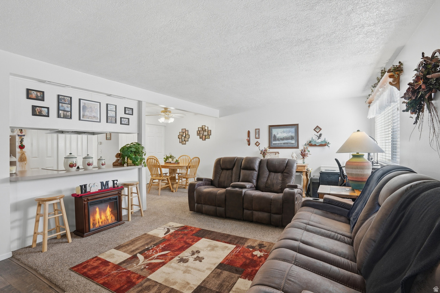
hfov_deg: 96.8
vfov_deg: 73.7
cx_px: 220
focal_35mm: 16
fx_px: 195
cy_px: 146
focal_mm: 16
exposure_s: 1/125
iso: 250
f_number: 9
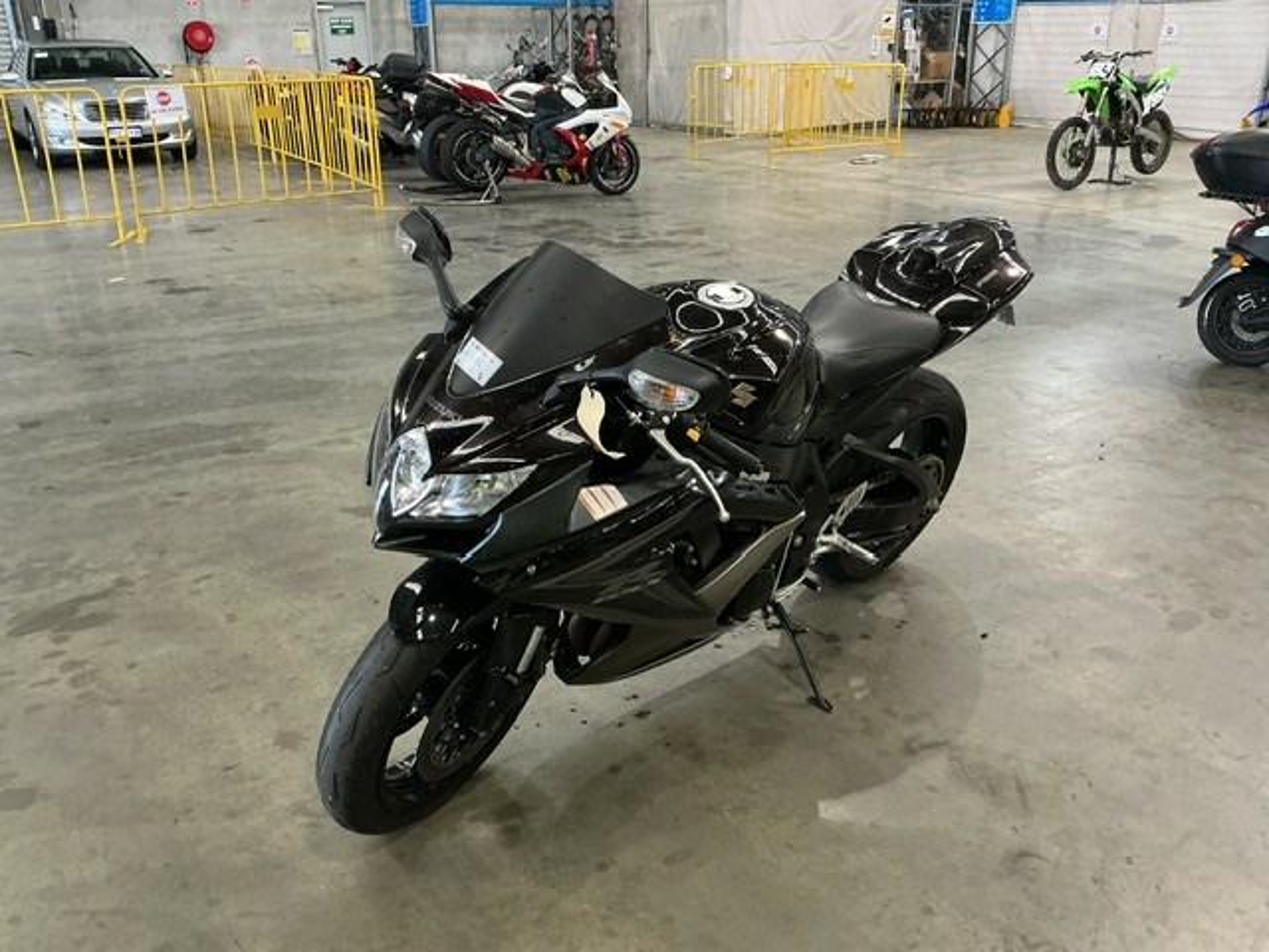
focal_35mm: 29
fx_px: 1063
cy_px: 476
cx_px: 634
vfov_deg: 48.2
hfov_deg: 61.7
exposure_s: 1/33
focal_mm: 3
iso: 200
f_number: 1.8
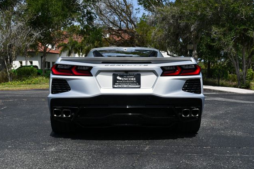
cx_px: 127
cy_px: 84
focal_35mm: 53
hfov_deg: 37.5
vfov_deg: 25.5
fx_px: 374
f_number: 10
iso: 100
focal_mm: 26
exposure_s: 1/400
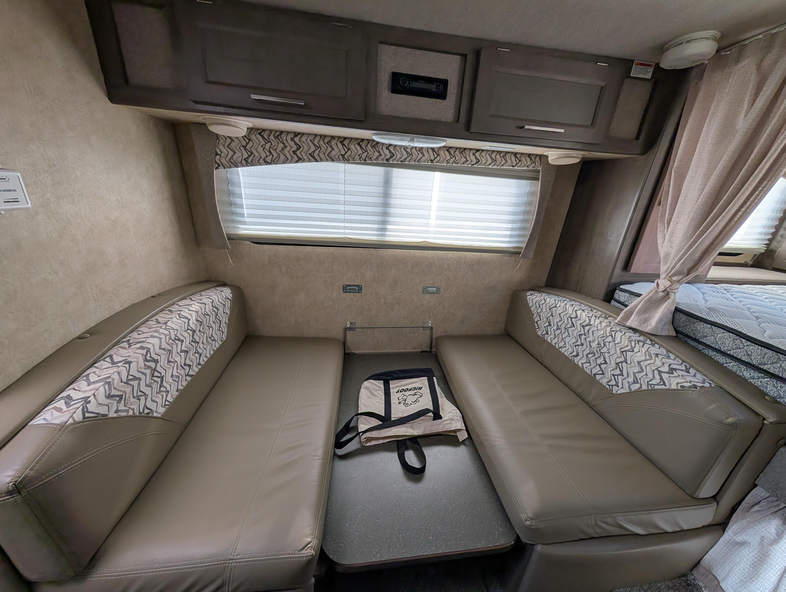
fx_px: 273
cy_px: 296
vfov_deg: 94.6
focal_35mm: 12
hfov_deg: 110.5
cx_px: 393
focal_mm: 2.02
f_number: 1.7
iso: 57
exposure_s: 1/82.2
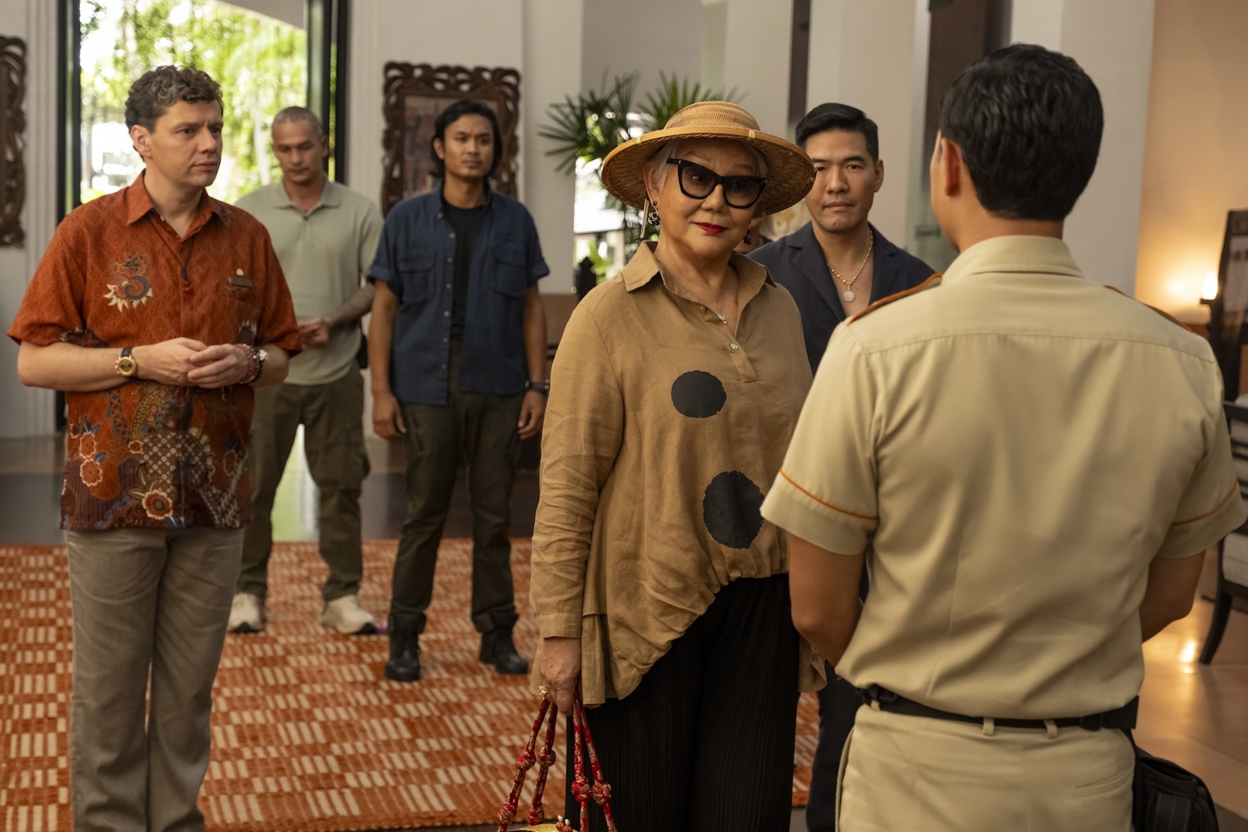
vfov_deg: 24.6
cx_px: 624
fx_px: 1906
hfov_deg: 36.2
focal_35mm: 55
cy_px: 416
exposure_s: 1/250
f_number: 3.2
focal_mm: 36.5
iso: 2500
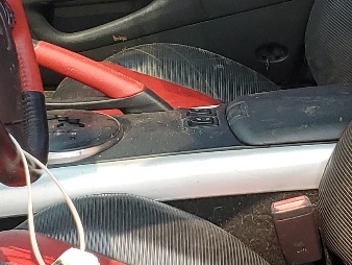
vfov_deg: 12.1
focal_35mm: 123
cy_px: 100
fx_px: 1252
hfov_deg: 16.0
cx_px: 178
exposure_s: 1/1111
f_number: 1.5
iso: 50
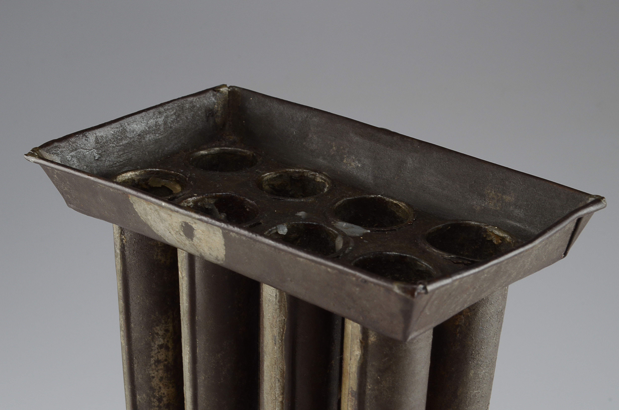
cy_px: 205
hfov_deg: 30.6
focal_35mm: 66
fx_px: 1132
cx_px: 310
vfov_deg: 20.5
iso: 320
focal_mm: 44
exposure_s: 1/80
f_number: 18
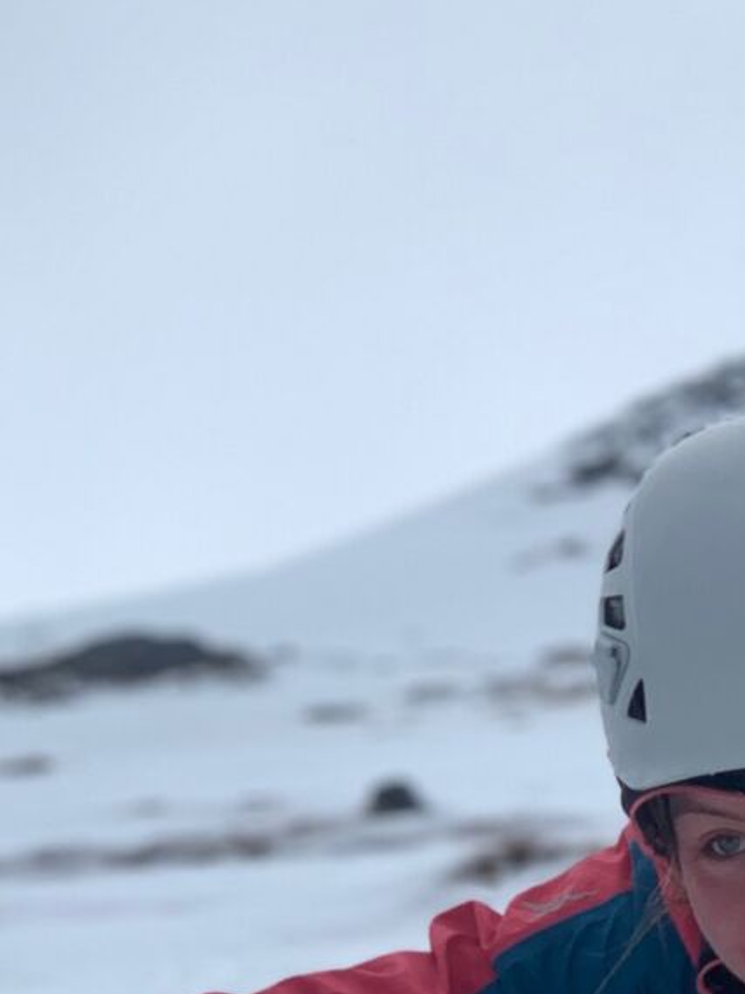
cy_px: 999
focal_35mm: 146
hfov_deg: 10.1
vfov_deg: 13.3
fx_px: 4193
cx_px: 796
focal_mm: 6
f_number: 2.4
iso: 16
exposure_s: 1/480
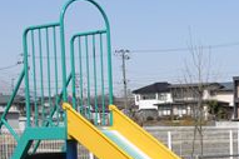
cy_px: 173
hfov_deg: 18.9
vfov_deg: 13.1
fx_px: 677
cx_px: 290
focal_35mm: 102
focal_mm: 26
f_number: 18
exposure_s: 1/1250
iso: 1600
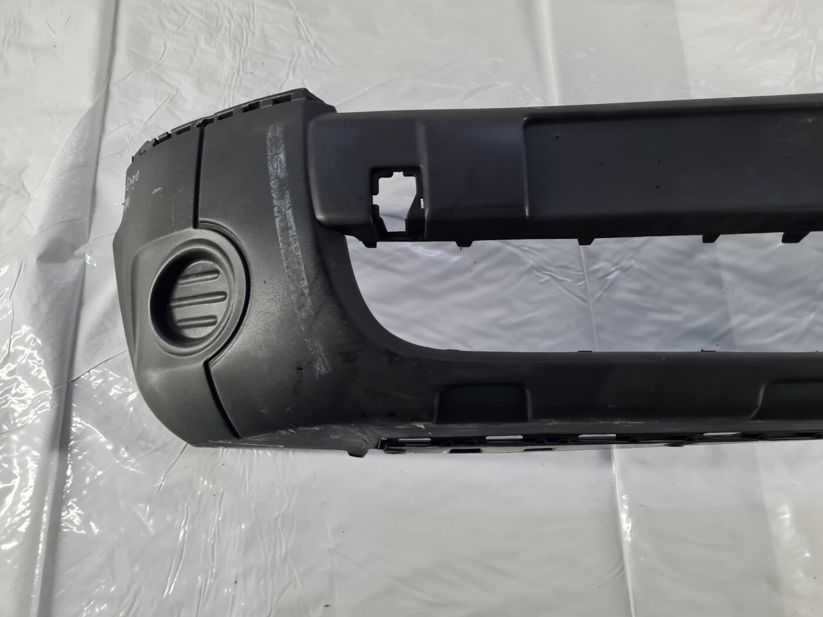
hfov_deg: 67.3
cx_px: 412
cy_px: 308
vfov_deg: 53.1
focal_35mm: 26
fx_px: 618
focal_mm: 5.4
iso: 250
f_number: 1.8
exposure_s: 1/100
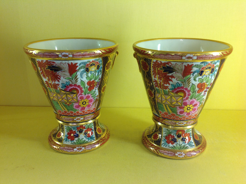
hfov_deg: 52.7
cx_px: 123
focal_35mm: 35
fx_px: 248
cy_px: 92
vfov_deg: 40.6
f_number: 2.4
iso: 50
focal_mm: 4.28
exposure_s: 1/30
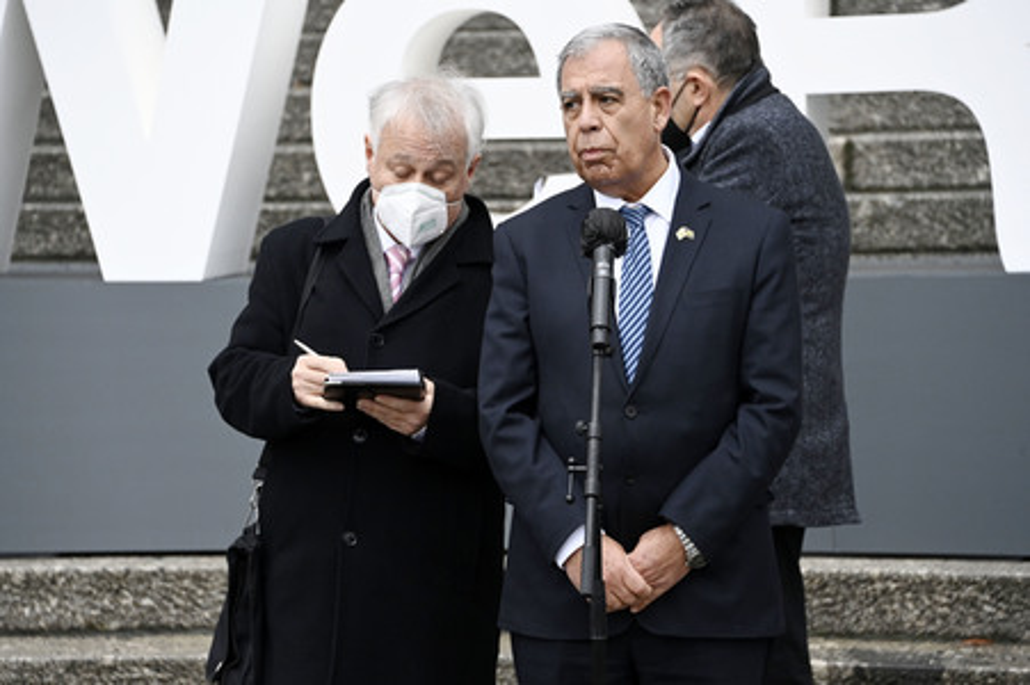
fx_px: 4860
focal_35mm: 170
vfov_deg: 8.1
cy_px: 342
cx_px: 515
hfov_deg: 12.1
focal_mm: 170
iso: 2500
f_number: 5.6
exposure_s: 1/500
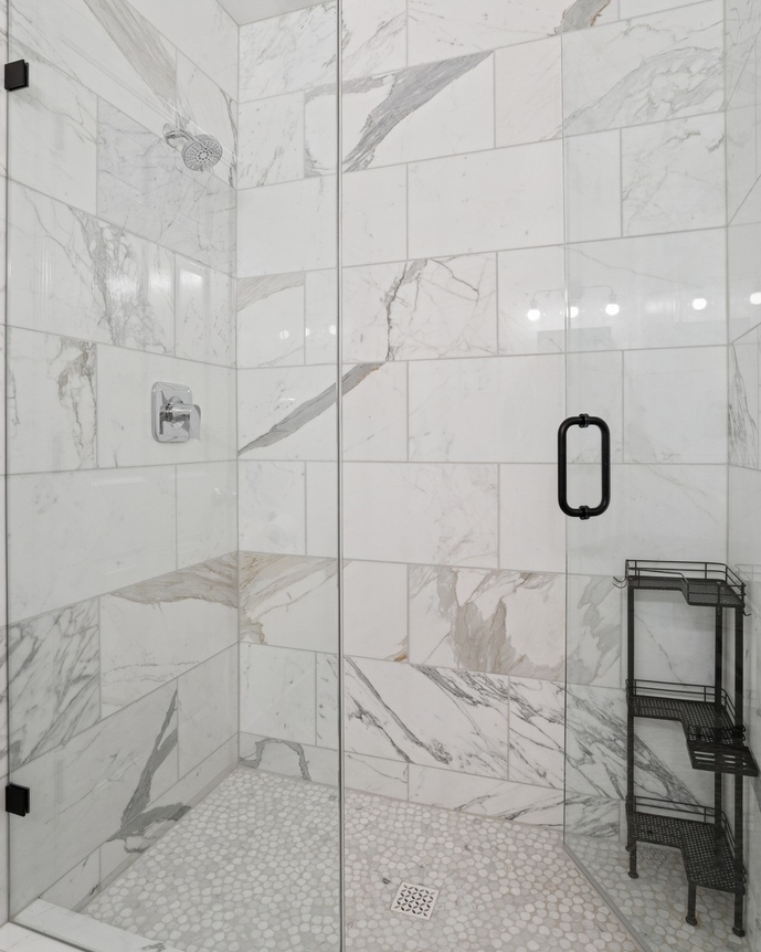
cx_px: 382
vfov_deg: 80.3
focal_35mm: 20
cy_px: 440
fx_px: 563
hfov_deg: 68.1
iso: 320
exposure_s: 1/25
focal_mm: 17
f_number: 8
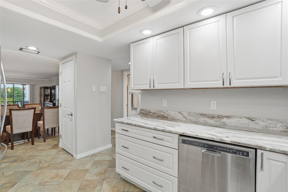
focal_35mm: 16
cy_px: 96
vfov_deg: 73.7
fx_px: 128
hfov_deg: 96.7
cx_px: 144
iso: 200
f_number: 9
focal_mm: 16
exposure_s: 1/30
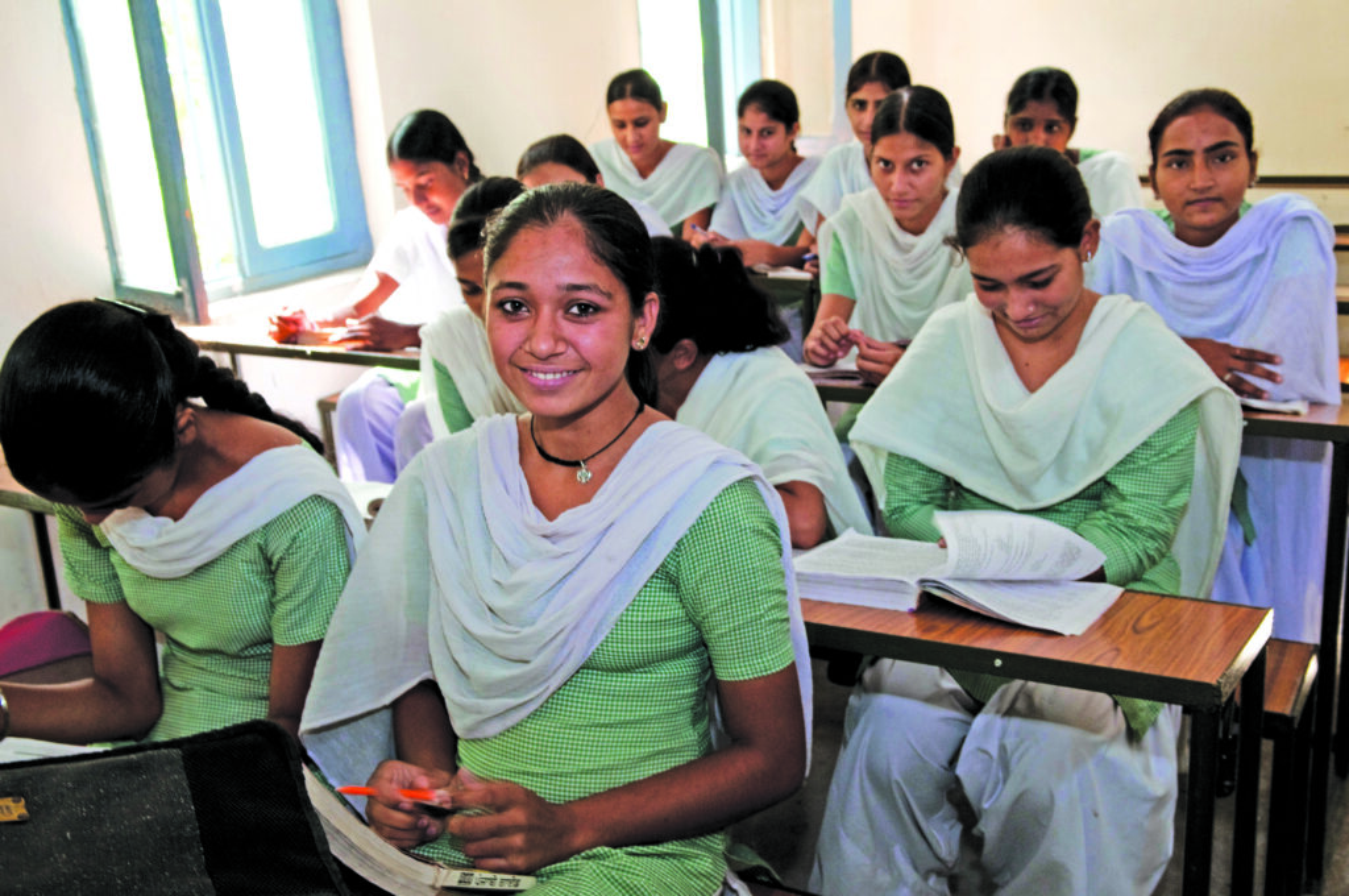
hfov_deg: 49.6
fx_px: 1460
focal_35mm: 39
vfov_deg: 34.1
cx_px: 674
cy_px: 448
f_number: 5.6
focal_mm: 26
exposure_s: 1/20
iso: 400
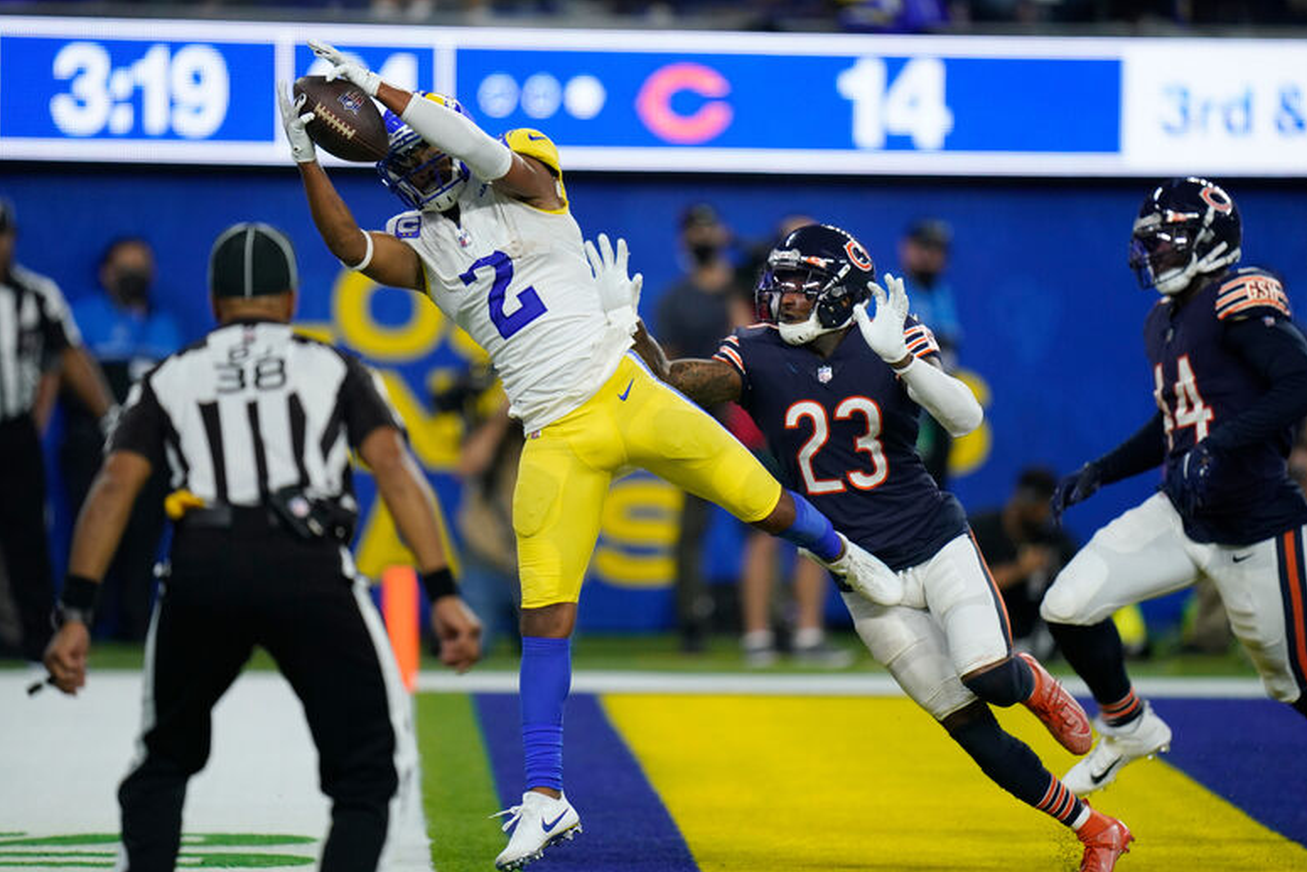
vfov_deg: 3.4
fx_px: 14597
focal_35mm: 402
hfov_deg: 5.1
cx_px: 654
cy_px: 436
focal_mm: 400
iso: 2500
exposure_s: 1/3200
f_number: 2.8
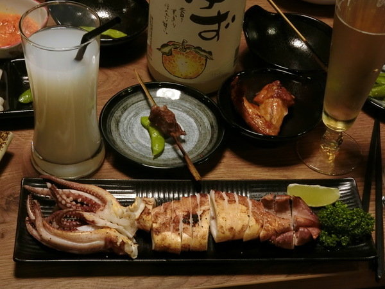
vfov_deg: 21.3
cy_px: 144
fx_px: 767
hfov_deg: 28.2
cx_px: 192
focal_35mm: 69
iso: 400
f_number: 4
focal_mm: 14.8
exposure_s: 1/6
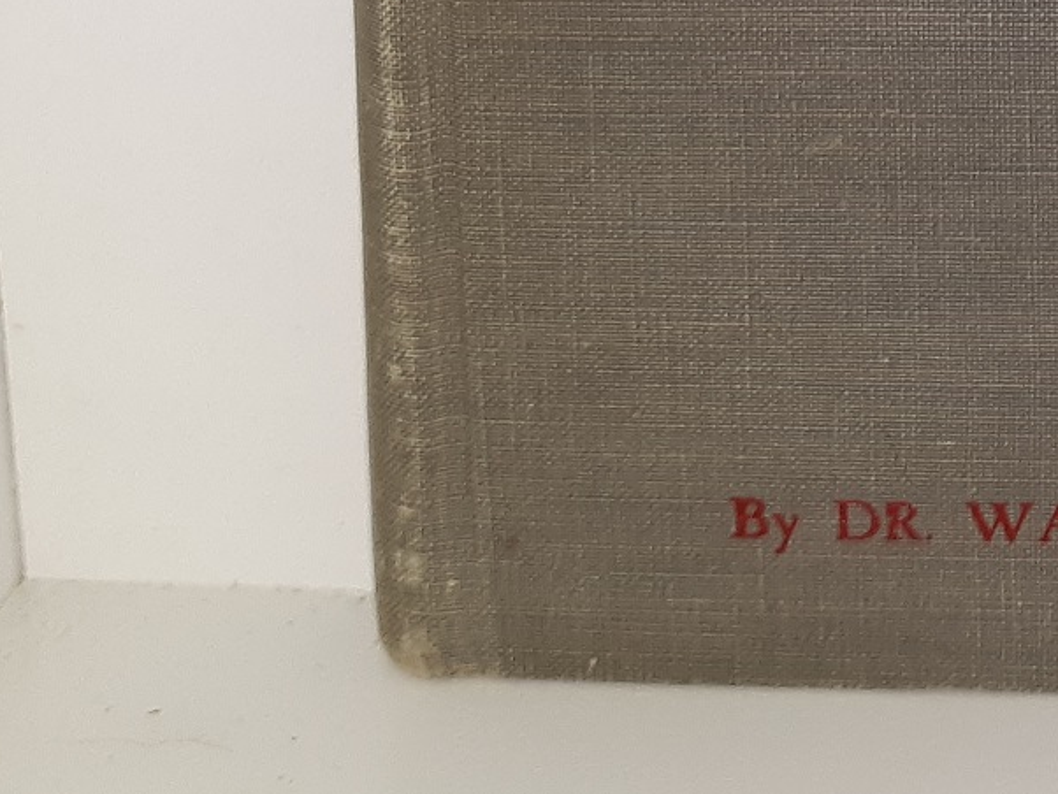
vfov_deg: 14.1
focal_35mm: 96
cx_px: 1190
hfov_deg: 19.5
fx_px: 2935
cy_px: -518
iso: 40
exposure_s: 1/147
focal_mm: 3.7
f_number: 1.7
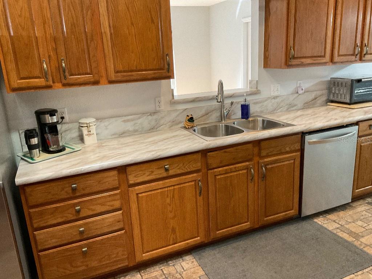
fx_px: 312
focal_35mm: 29
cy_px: 140
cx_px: 186
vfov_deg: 48.2
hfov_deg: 61.7
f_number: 1.8
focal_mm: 3
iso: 160
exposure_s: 1/60
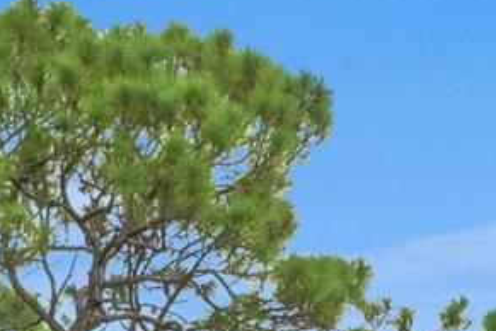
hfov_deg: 8.5
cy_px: 949
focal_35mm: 239
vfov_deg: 5.4
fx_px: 3293
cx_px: 556
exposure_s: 1/500
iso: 2000
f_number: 8
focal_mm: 34
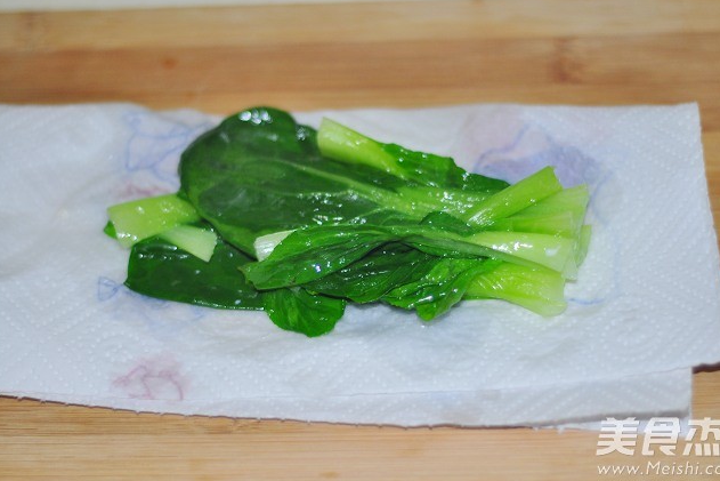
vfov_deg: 18.0
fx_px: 1520
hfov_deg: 26.6
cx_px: 359
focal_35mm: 76
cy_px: 239
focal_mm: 50
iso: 200
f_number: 1.8
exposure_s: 1/60
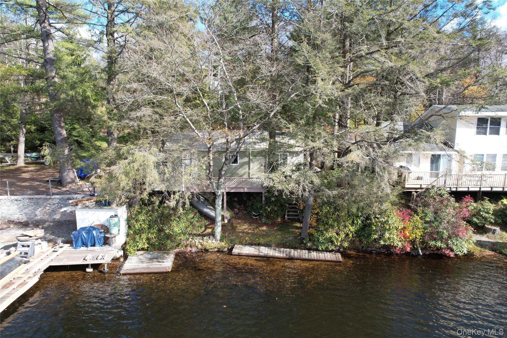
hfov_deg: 78.6
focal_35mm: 22
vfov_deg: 57.2
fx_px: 310
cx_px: 254
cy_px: 169
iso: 100
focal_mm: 8.38
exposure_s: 1/500
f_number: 2.8
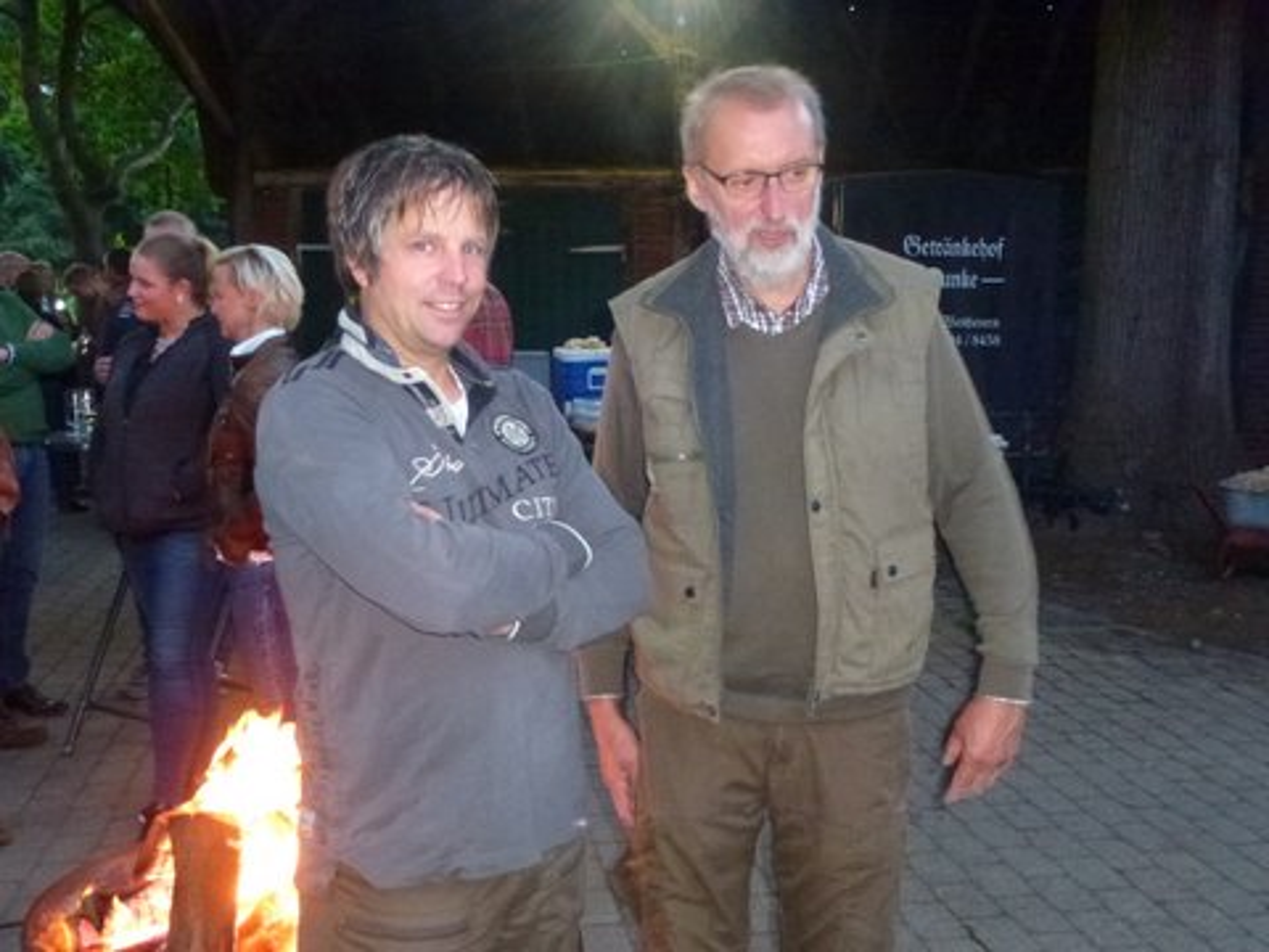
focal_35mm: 36
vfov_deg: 39.7
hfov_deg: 51.4
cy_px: 476
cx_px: 634
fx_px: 1320
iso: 800
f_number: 3.7
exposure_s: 1/15
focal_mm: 6.4
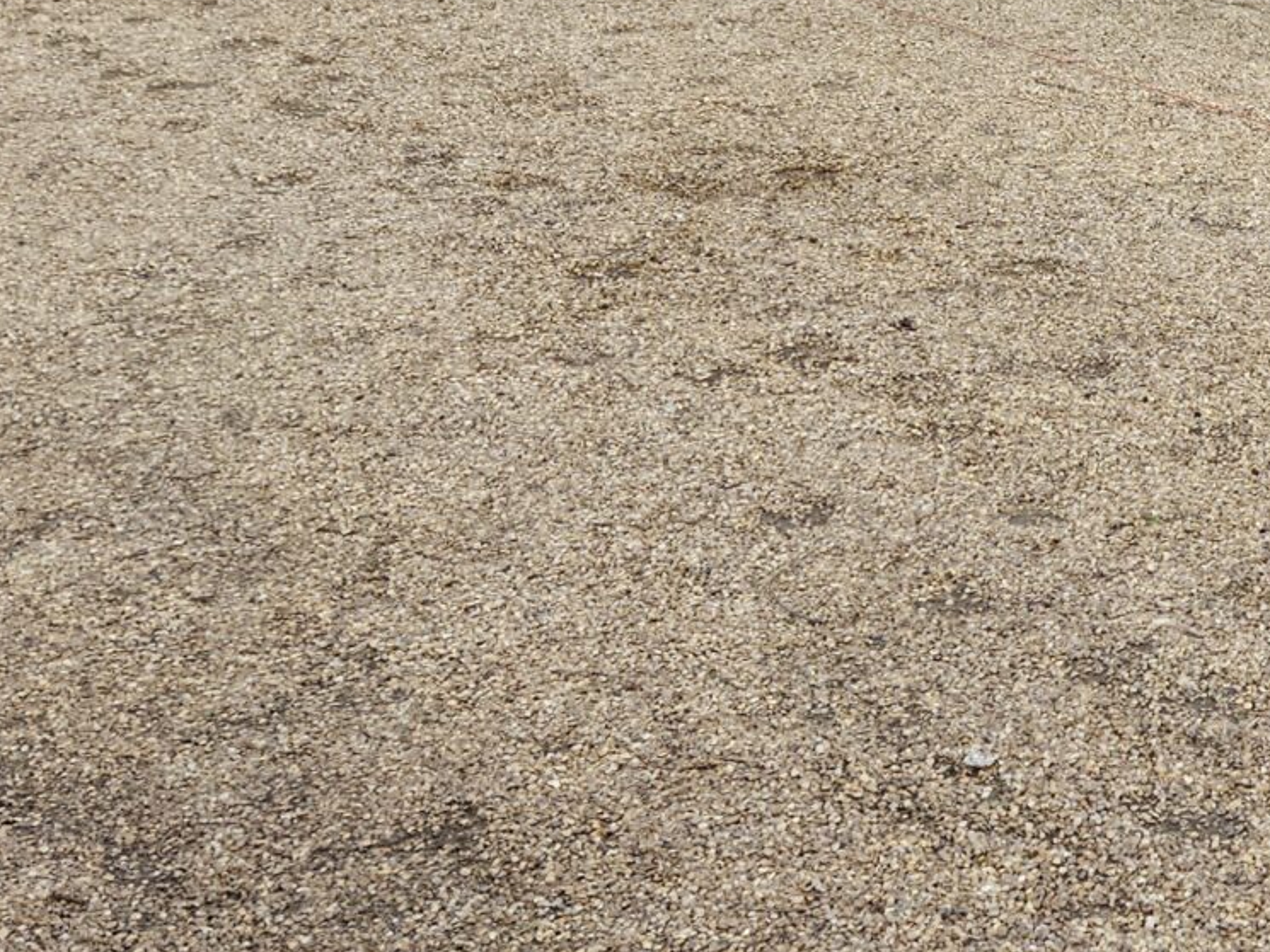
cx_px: 1596
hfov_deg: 22.4
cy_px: 165
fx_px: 2899
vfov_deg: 18.5
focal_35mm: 79
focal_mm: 5.4
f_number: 1.8
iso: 32
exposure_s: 1/180
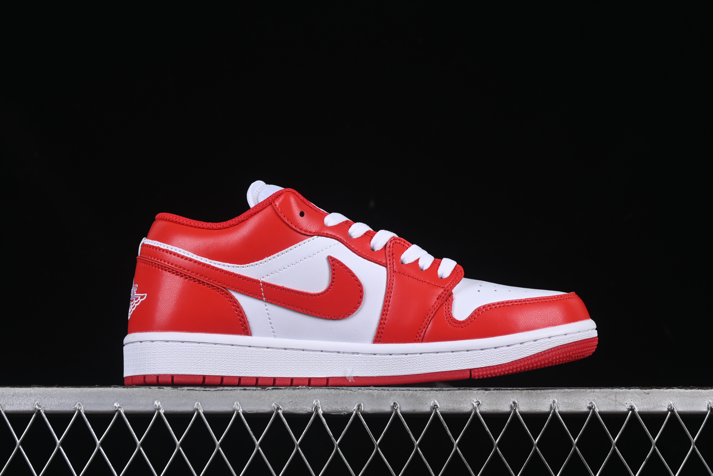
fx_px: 1485
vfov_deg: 18.2
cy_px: 238
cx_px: 356
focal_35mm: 75
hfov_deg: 27.0
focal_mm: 50
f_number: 8
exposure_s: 1/80
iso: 160
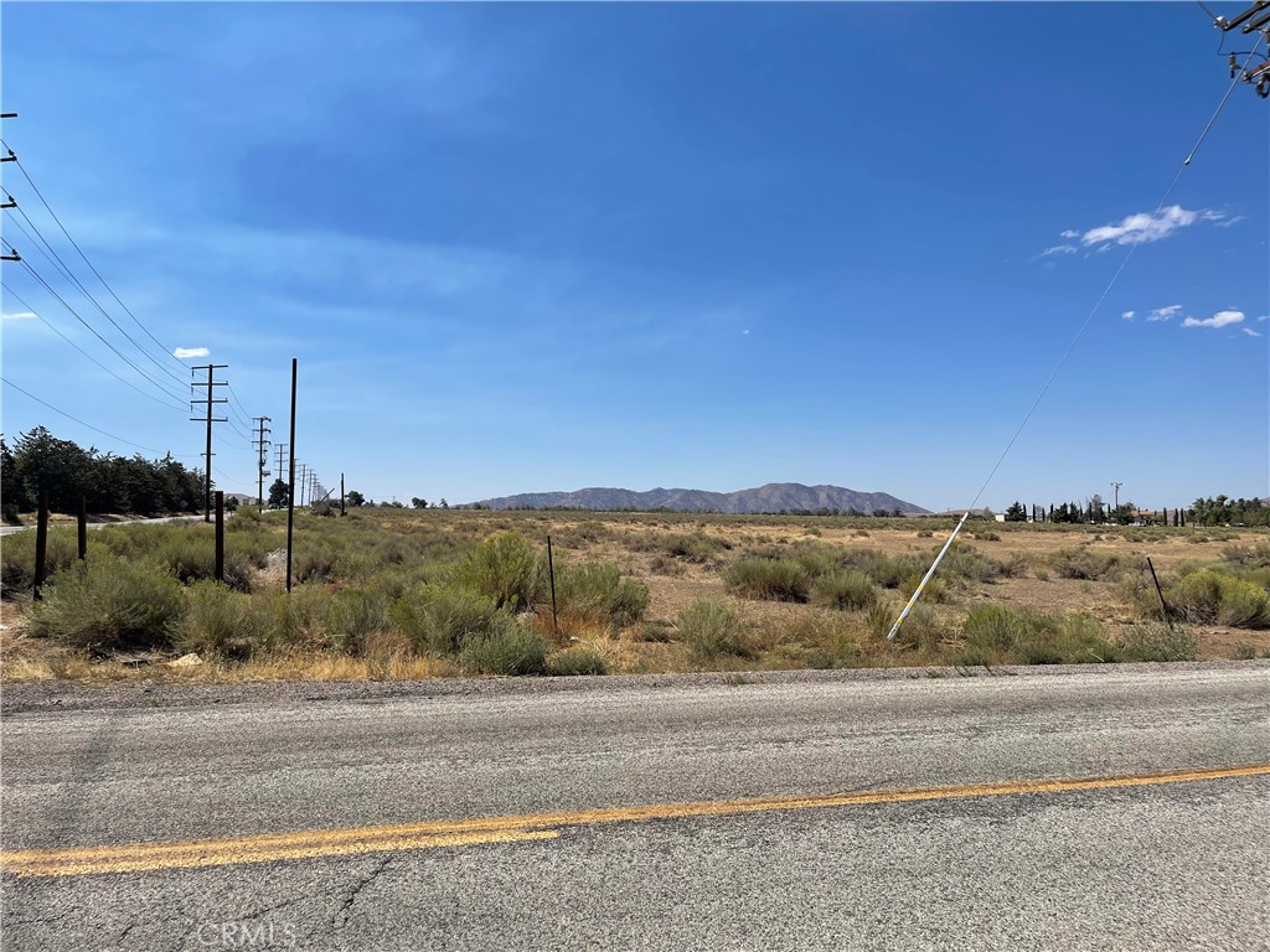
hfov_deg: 67.3
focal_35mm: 26
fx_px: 954
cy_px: 476
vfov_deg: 53.1
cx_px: 635
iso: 32
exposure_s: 1/5917
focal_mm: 5.1
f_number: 1.6
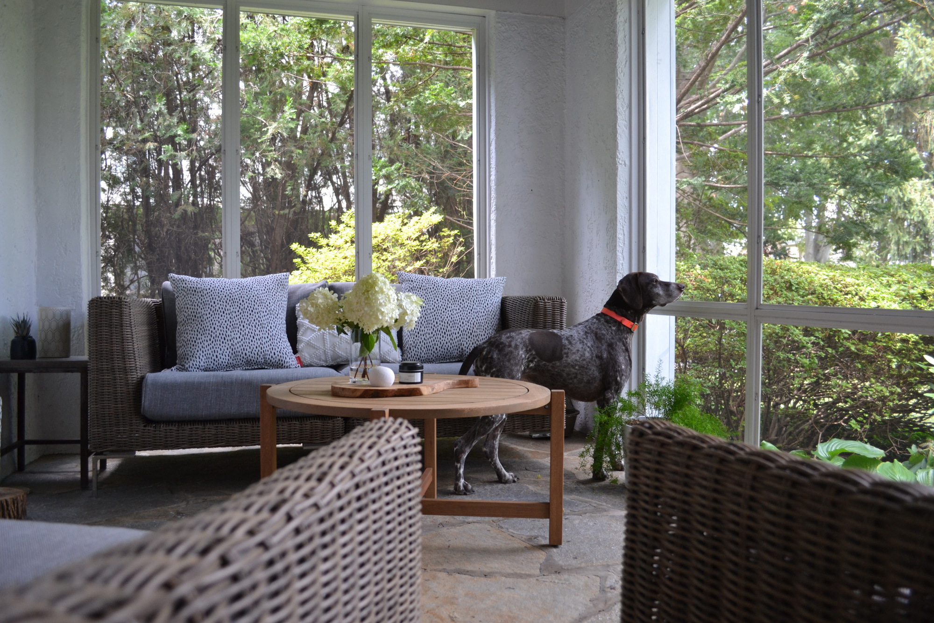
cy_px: 312
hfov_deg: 67.4
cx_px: 467
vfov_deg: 47.9
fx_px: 700
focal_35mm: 27
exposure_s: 1/60
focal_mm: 18
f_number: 4
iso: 400
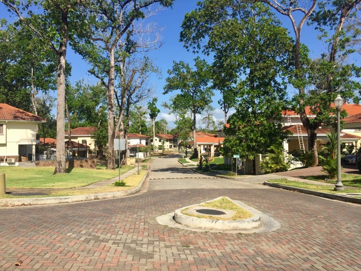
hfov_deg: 61.7
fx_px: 302
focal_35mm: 29
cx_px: 180
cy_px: 136
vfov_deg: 48.2
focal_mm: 4.15
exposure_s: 1/2198
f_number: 2.2
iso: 32
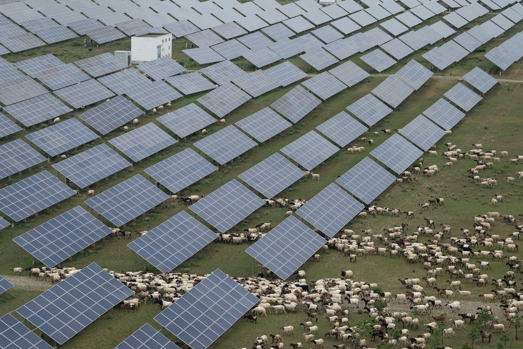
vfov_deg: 11.3
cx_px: 226
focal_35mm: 121
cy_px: 176
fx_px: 1758
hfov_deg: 16.9
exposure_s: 1/1600
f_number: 2.8
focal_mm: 70
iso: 80
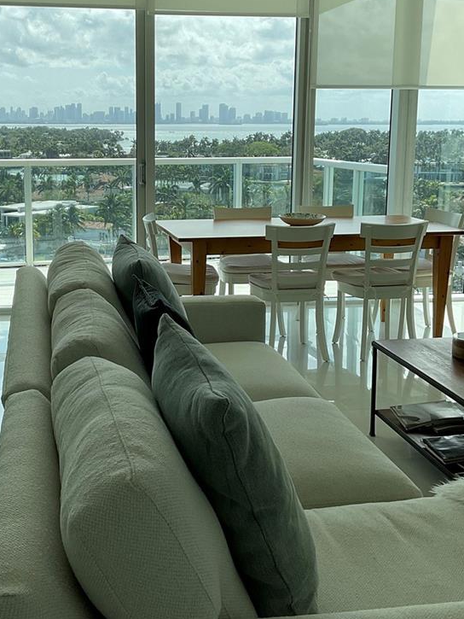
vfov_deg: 39.5
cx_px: 173
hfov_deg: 30.1
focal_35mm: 48
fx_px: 858
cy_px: 260
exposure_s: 1/1121
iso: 16
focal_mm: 3
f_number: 1.8
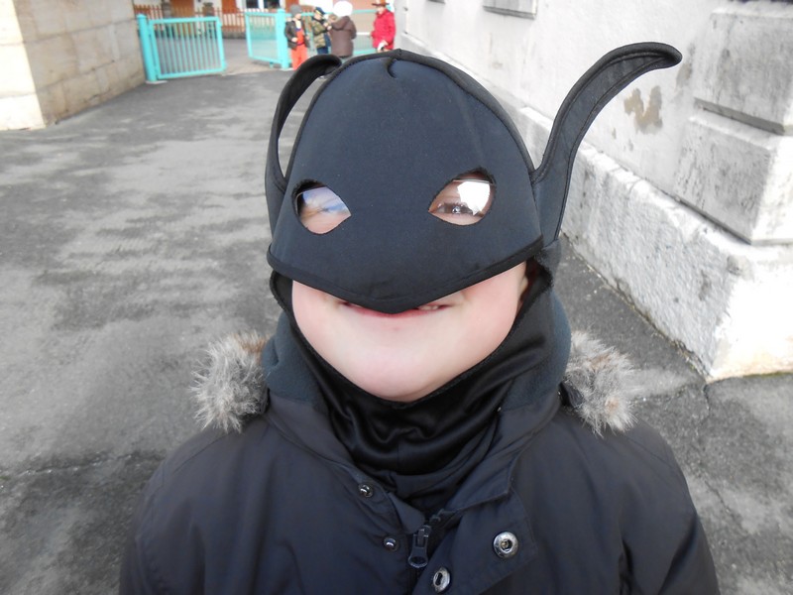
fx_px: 596
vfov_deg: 53.1
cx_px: 396
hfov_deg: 67.3
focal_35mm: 26
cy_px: 298
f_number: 3.5
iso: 160
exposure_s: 1/250
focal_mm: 4.6
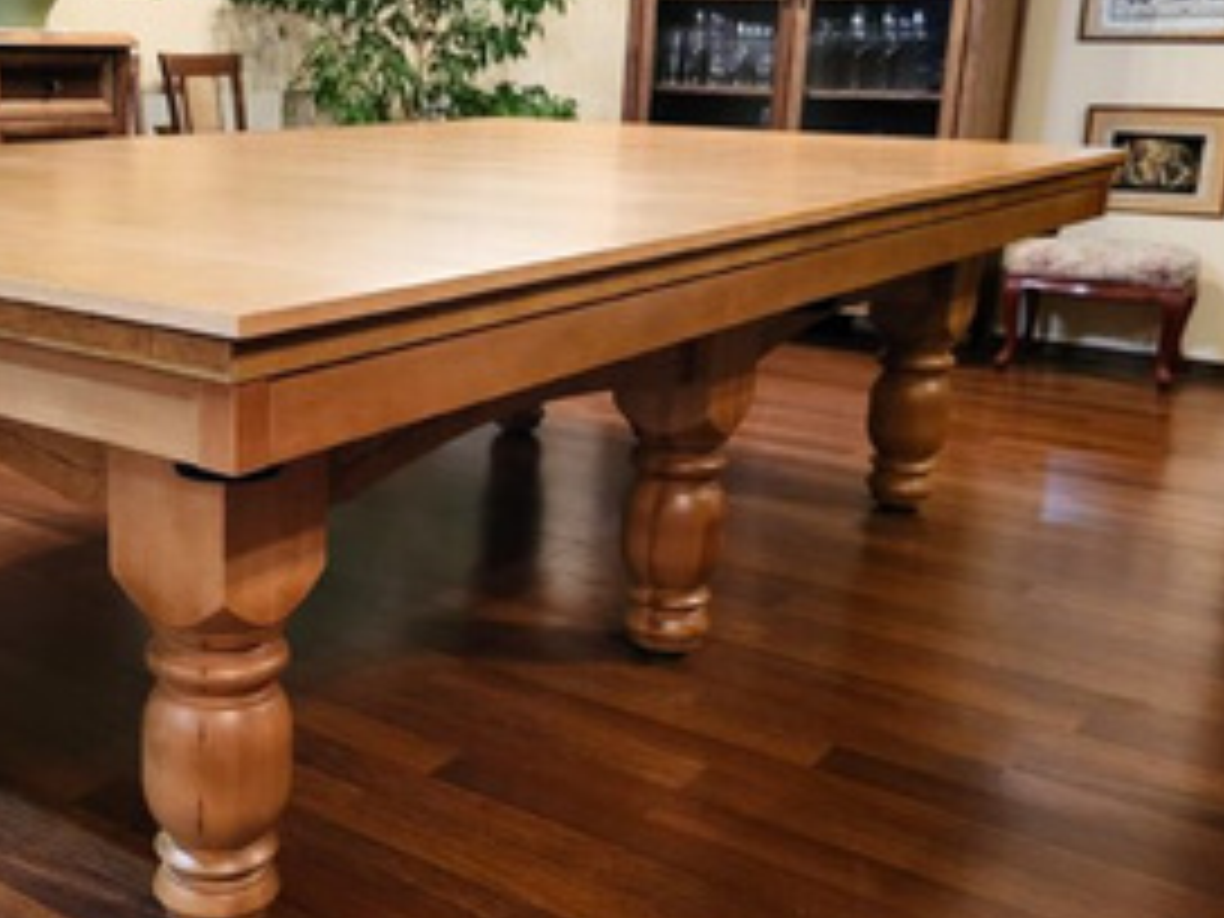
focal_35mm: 43
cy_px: 446
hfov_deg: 42.6
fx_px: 1520
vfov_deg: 33.6
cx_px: 320
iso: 500
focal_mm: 5.4
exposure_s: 1/33
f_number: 1.8
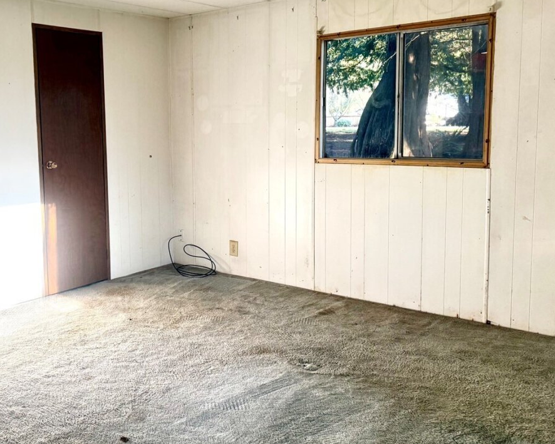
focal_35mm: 37
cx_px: 165
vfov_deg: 40.0
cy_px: 181
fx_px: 608
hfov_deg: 47.9
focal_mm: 6.76
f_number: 1.78
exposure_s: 1/226
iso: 200
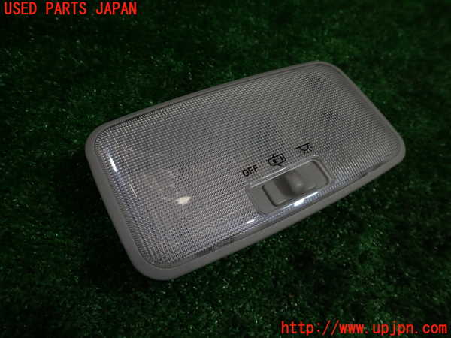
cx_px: 226
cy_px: 169
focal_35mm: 25
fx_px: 326
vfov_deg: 54.9
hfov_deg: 69.4
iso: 100
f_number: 2.8
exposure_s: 1/60
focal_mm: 4.5
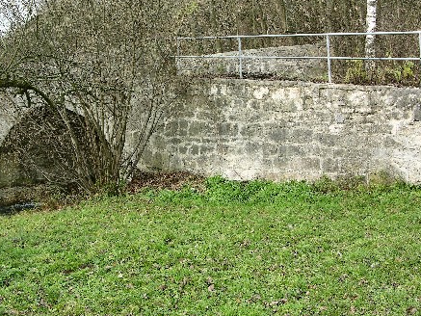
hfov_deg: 40.4
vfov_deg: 30.7
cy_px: 110
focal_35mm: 47
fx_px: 572
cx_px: 198
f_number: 4
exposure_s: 1/42.1
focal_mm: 8.9
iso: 50
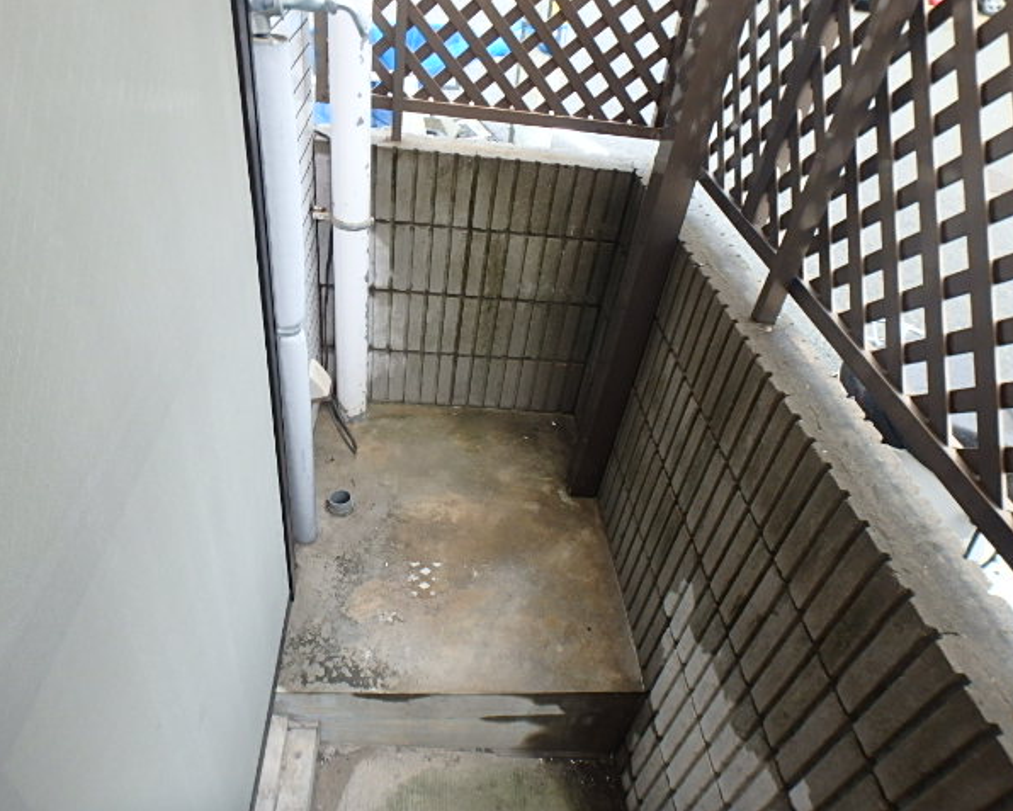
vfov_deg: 63.1
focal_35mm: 22
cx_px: 484
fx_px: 660
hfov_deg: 75.0
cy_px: 405
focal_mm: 3.7
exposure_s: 1/30
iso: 200
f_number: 3.5
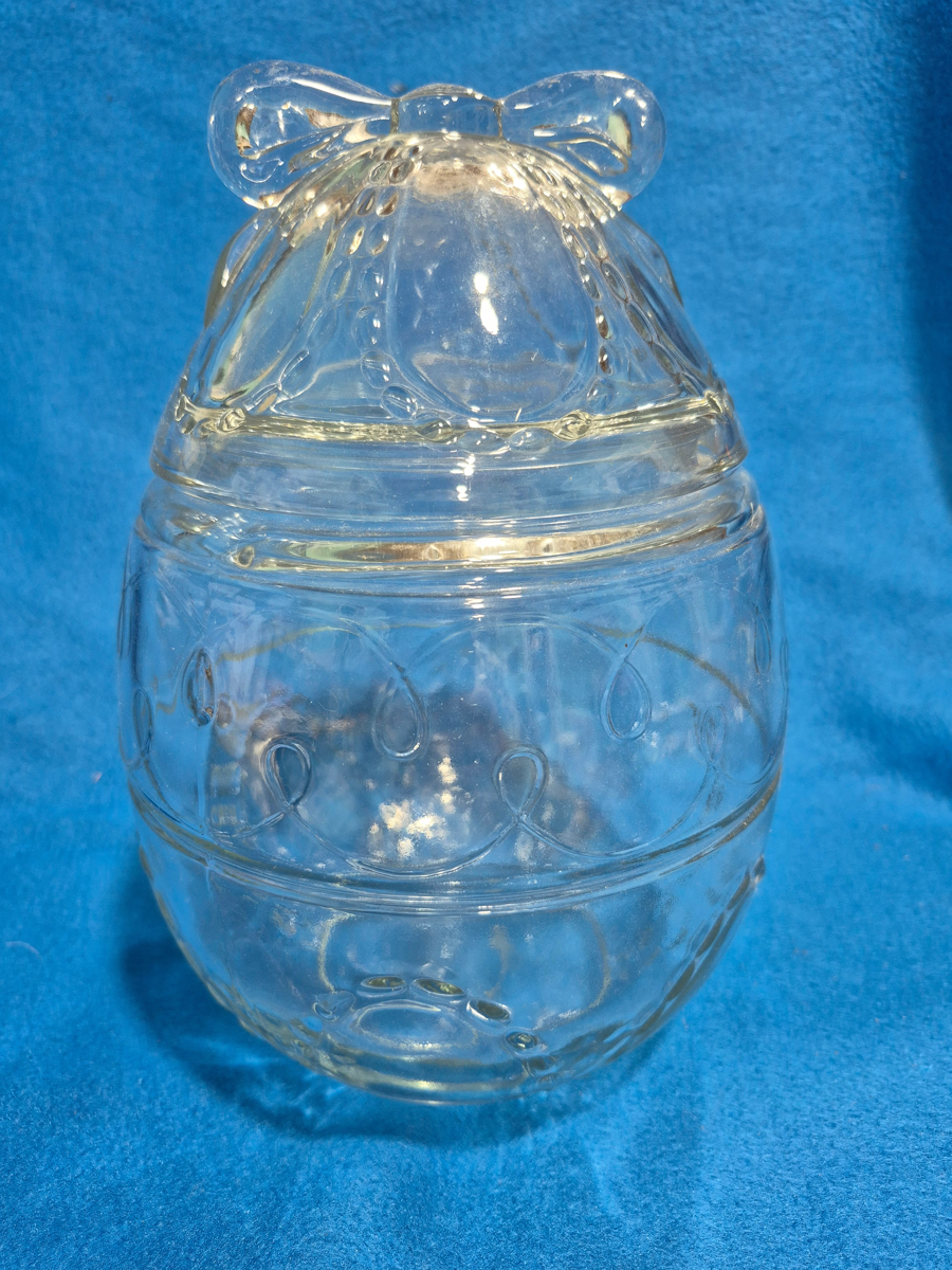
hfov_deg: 58.9
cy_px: 635
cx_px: 476
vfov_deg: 73.9
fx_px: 843
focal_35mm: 23
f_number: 1.8
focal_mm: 5.4
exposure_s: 1/120
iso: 250
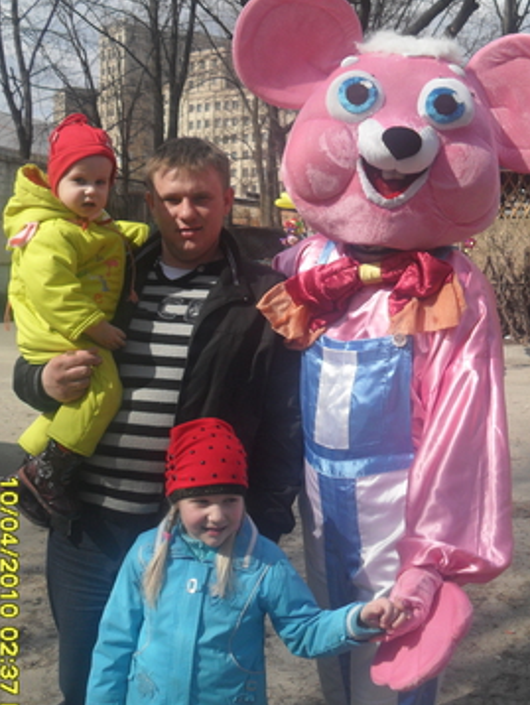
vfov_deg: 42.9
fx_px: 897
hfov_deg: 32.9
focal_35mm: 44
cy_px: 335
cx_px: 278
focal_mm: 6.2
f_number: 8.9
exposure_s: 1/125
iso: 100
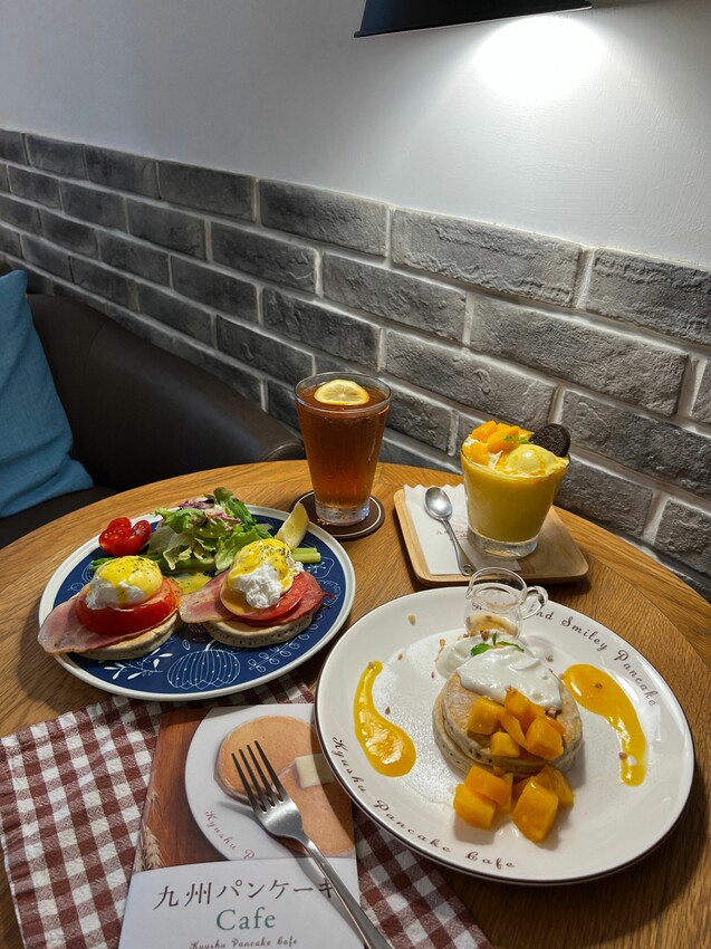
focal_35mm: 26
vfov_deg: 67.3
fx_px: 712
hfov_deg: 53.0
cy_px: 474
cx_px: 356
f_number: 1.5
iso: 64
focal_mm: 5.7
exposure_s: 1/120
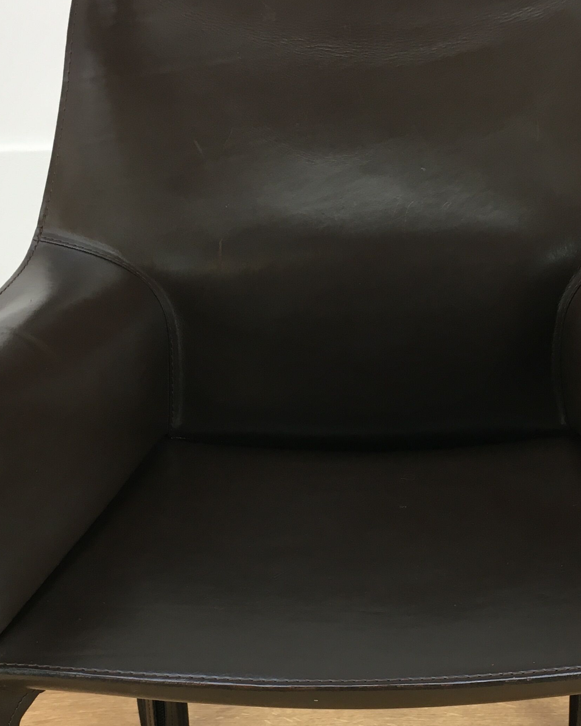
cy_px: 569
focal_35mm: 55
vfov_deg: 33.3
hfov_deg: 27.5
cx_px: 368
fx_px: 1182
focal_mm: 4.15
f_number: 2.2
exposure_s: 1/33
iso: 64
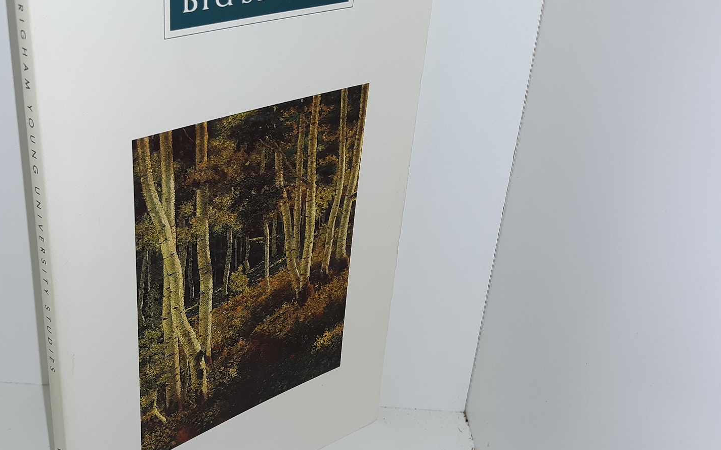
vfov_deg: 29.8
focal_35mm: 43
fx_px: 845
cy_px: 220
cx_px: 225
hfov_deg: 45.3
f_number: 1.7
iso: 40
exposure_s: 1/169
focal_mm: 3.7
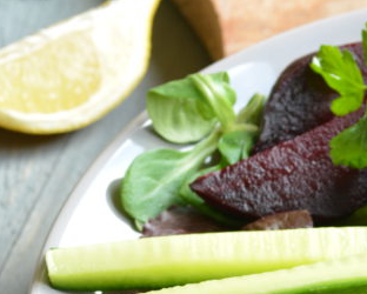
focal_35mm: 485
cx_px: 366
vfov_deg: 3.2
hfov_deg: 4.0
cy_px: 441
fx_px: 5266
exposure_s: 1/13
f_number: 7.1
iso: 200
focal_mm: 105
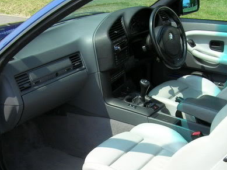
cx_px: 112
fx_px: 367
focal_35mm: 56
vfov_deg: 25.7
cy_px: 129
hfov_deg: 34.4
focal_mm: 5.7
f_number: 4.9
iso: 50
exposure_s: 1/147
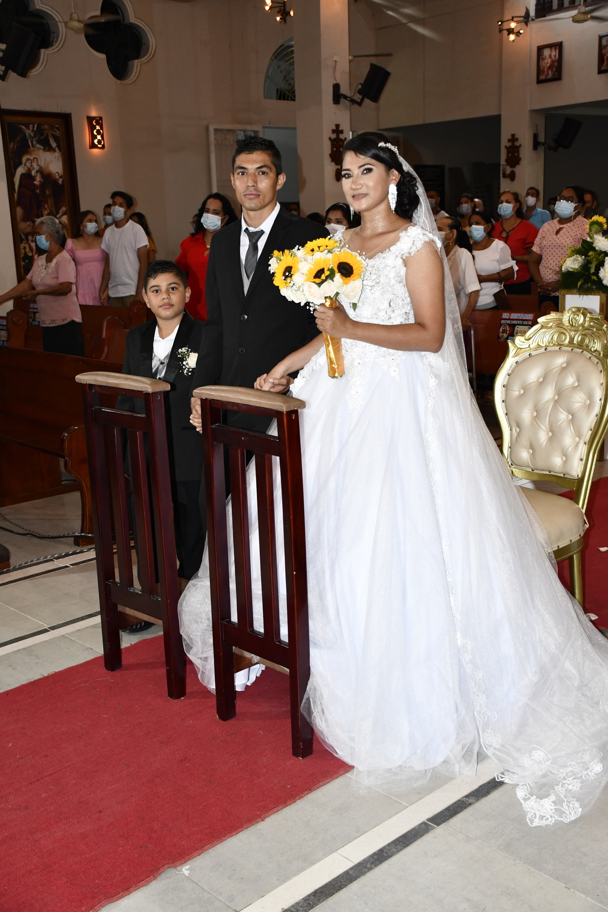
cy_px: 456
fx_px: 1013
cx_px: 304
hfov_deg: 33.4
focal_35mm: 40
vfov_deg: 48.5
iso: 1600
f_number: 4
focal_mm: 27
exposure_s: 1/60
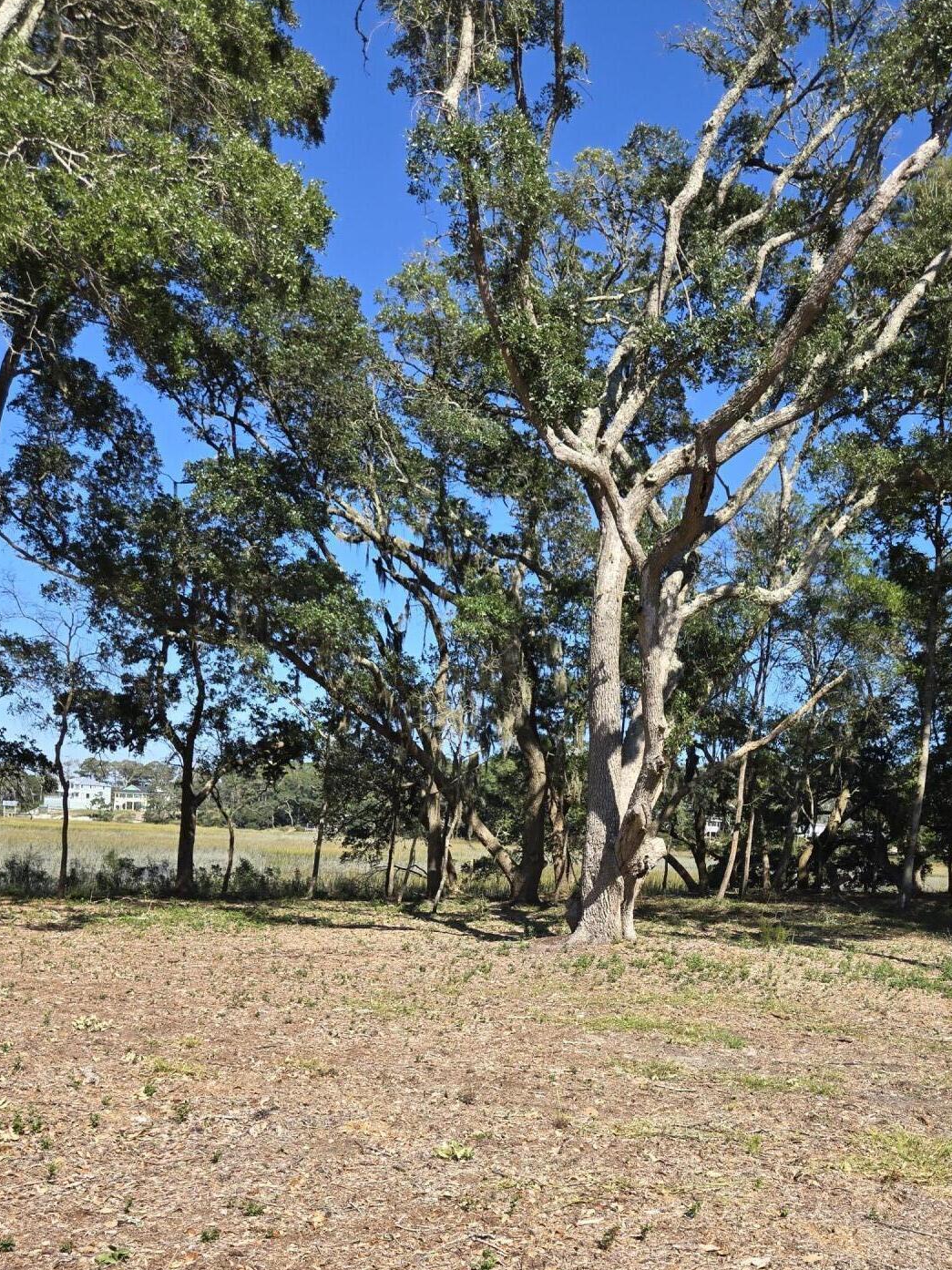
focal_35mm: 33
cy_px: 888
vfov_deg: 53.8
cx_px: 619
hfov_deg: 42.5
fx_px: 1210
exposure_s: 1/1208
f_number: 1.8
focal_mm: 5.4
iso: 25
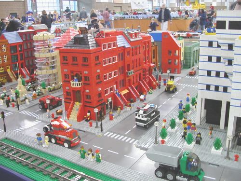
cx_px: 120
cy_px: 90
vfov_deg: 38.7
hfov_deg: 50.1
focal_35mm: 37
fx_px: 258
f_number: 2.7
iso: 100
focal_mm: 5.6
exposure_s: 1/9.1
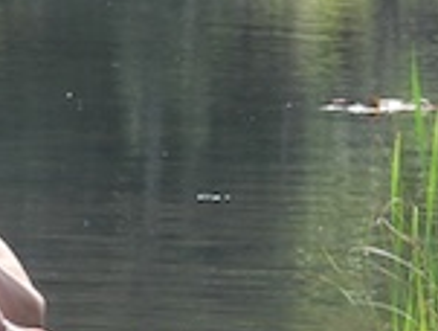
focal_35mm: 404
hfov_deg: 4.8
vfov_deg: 3.7
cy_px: 406
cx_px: -542
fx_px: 5124
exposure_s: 1/320
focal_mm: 15.2
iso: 100
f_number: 4
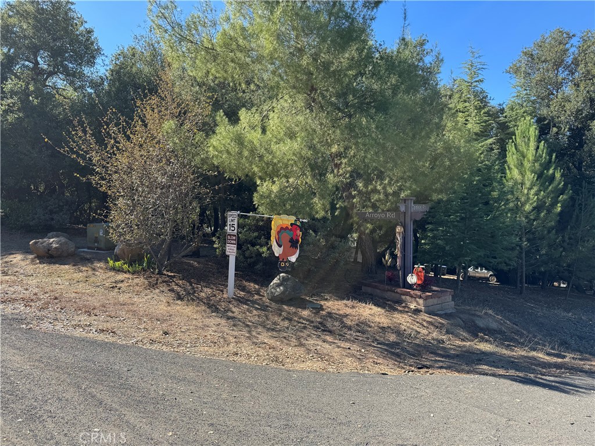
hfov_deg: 71.6
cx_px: 298
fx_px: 413
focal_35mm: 24
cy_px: 223
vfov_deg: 56.8
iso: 80
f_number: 1.78
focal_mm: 6.76
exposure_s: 1/1339
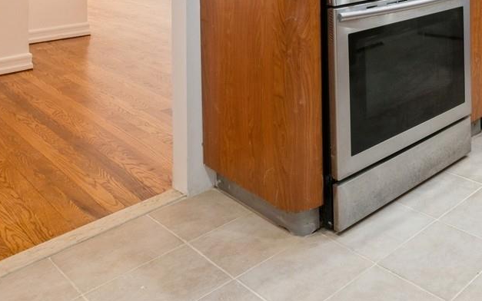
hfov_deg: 43.9
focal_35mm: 39
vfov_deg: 27.6
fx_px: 512
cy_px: -85
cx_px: 470
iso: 640
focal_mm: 15
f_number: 14
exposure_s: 1/6
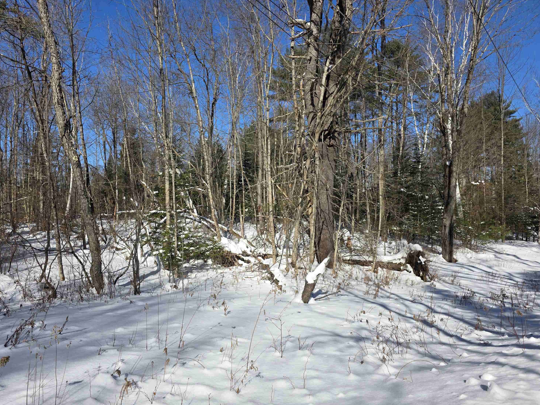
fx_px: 374
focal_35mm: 24
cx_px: 269
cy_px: 206
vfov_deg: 56.8
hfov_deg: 71.6
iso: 80
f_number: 1.7
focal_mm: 6.3
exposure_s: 1/6809
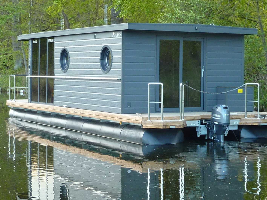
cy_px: 62
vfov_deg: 15.2
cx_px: 166
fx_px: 748
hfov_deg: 20.2
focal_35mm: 97
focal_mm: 6.1
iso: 100
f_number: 3.6
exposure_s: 1/30
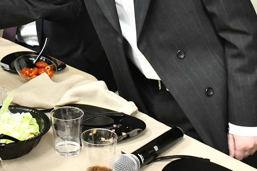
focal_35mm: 87
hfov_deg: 22.5
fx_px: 621
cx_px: -3
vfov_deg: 14.8
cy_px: -72
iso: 2500
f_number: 5.6
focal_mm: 28
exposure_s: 1/200
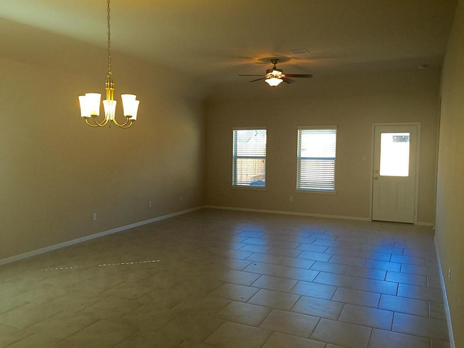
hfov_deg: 61.7
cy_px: 174
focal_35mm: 29
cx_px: 232
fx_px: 389
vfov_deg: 48.2
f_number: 2.2
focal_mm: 4.15
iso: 32
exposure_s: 1/40
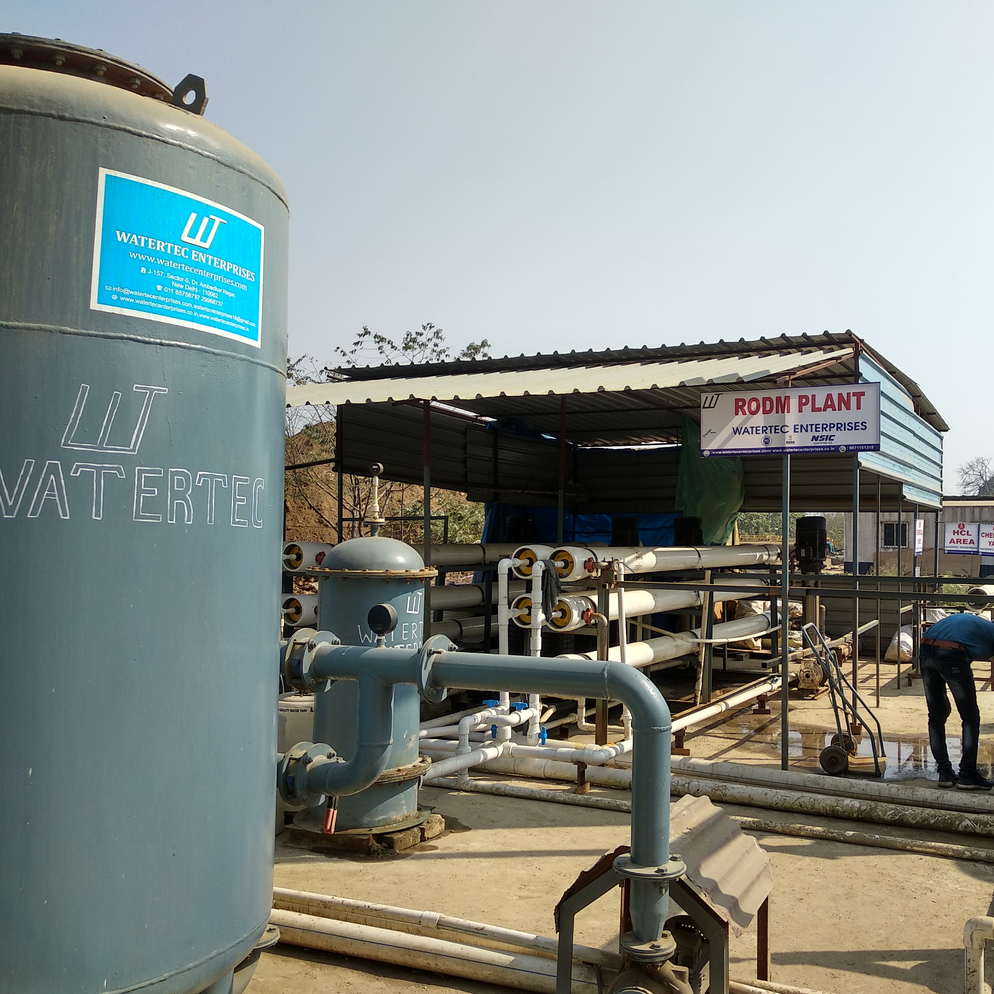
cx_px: 632
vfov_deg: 52.5
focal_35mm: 31
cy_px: 500
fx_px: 1007
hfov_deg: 51.9
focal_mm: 3.81
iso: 100
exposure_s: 1/1114
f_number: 2.2
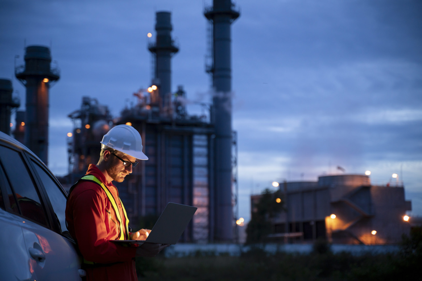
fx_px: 879
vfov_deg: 18.2
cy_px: 140
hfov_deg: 27.0
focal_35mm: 75
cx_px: 211
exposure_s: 1/160
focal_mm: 75
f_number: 2.8
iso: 200
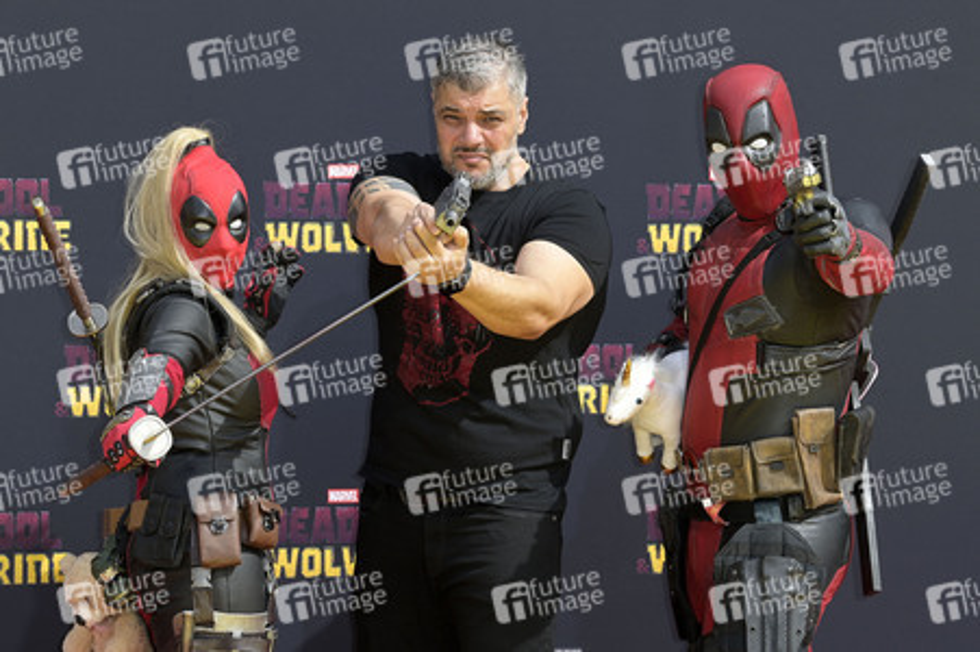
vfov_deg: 10.1
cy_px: 326
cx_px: 490
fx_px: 3672
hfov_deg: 15.2
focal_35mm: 135
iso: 250
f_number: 10
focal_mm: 135
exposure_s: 1/250
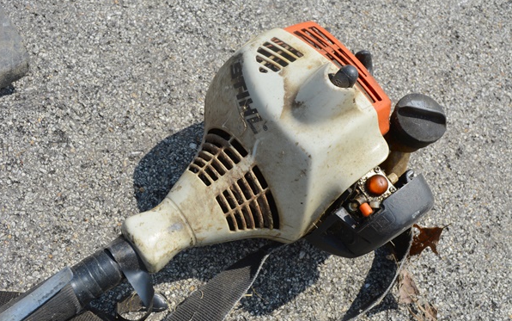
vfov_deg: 32.0
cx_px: 255
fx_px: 558
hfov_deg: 49.3
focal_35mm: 40
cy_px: 153
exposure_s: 1/250
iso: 100
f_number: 8
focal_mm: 26
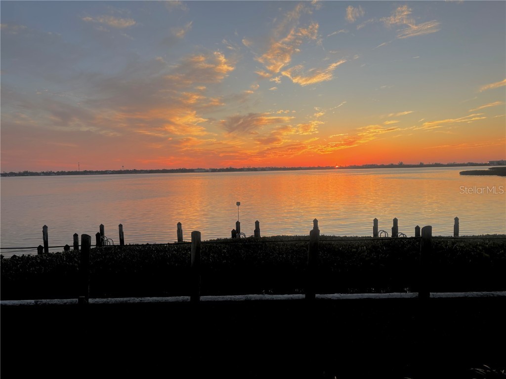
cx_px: 253
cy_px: 190
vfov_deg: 53.1
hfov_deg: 67.3
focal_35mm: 26
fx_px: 380
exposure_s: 1/702
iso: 50
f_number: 1.6
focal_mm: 5.96
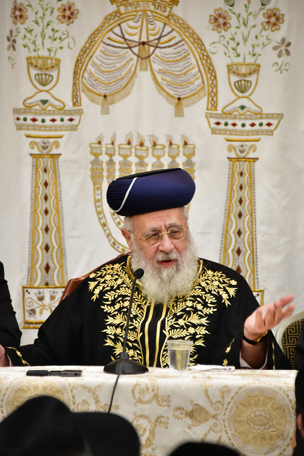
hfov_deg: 6.0
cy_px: 228
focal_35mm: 230
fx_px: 2913
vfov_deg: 9.0
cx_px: 152
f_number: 5.6
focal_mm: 230
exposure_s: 1/100
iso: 1600
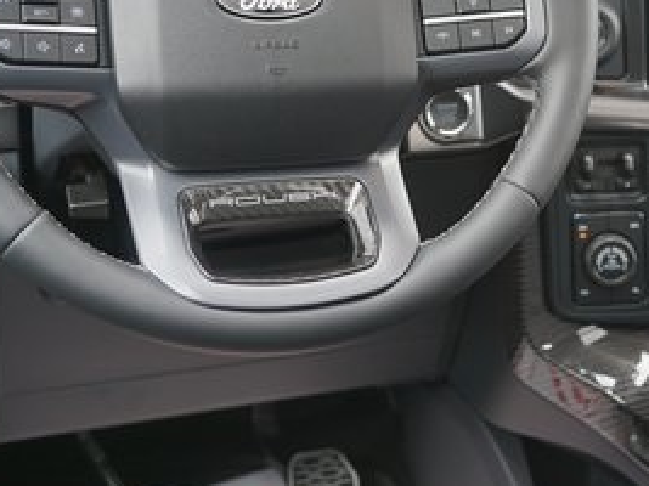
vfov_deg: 19.2
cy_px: 106
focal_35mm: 76
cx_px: 474
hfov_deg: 25.4
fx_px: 1424
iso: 250
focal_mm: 33
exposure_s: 1/60
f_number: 4
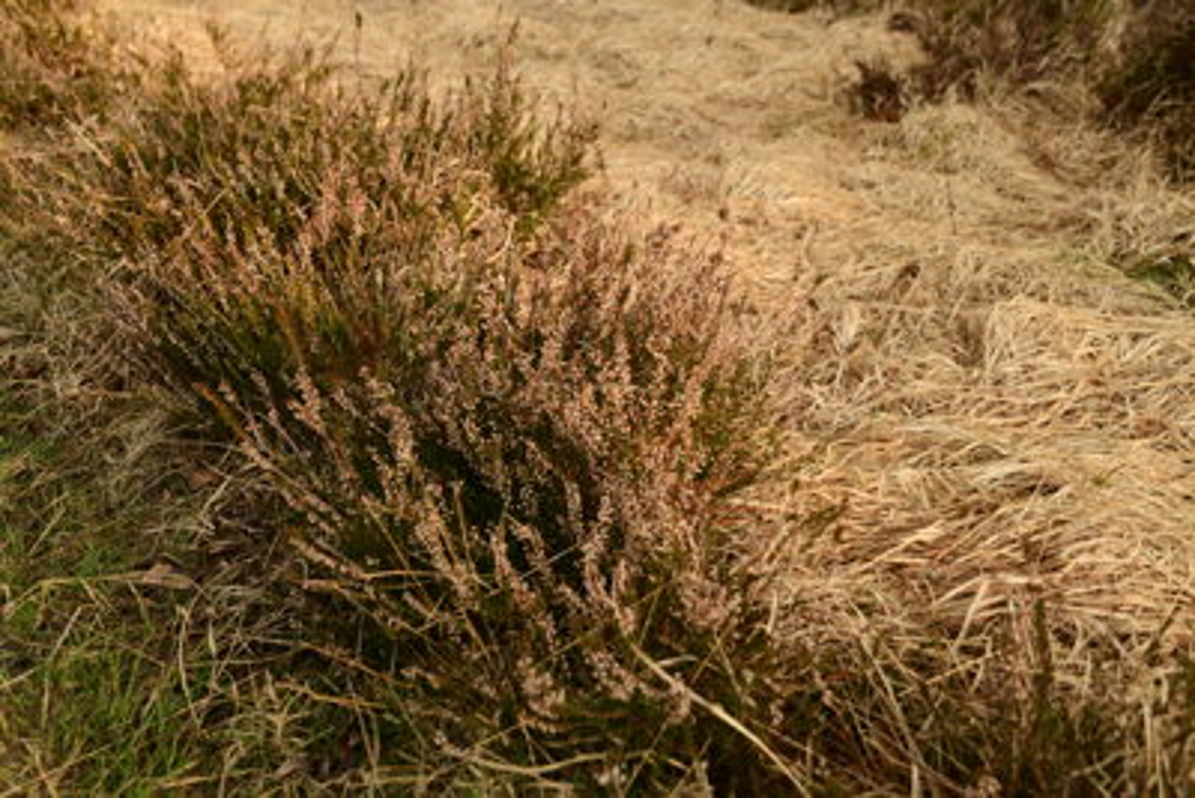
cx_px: 598
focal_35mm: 39
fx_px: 1295
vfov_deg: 34.2
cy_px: 399
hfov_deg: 49.5
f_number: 3.8
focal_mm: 26
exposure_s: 1/320
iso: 100
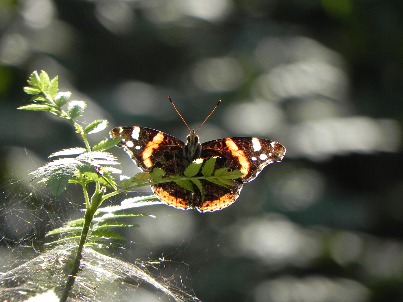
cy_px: 151
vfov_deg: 2.2
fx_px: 7893
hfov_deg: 2.9
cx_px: 202
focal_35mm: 678
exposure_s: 1/151
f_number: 5
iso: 160
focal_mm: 120
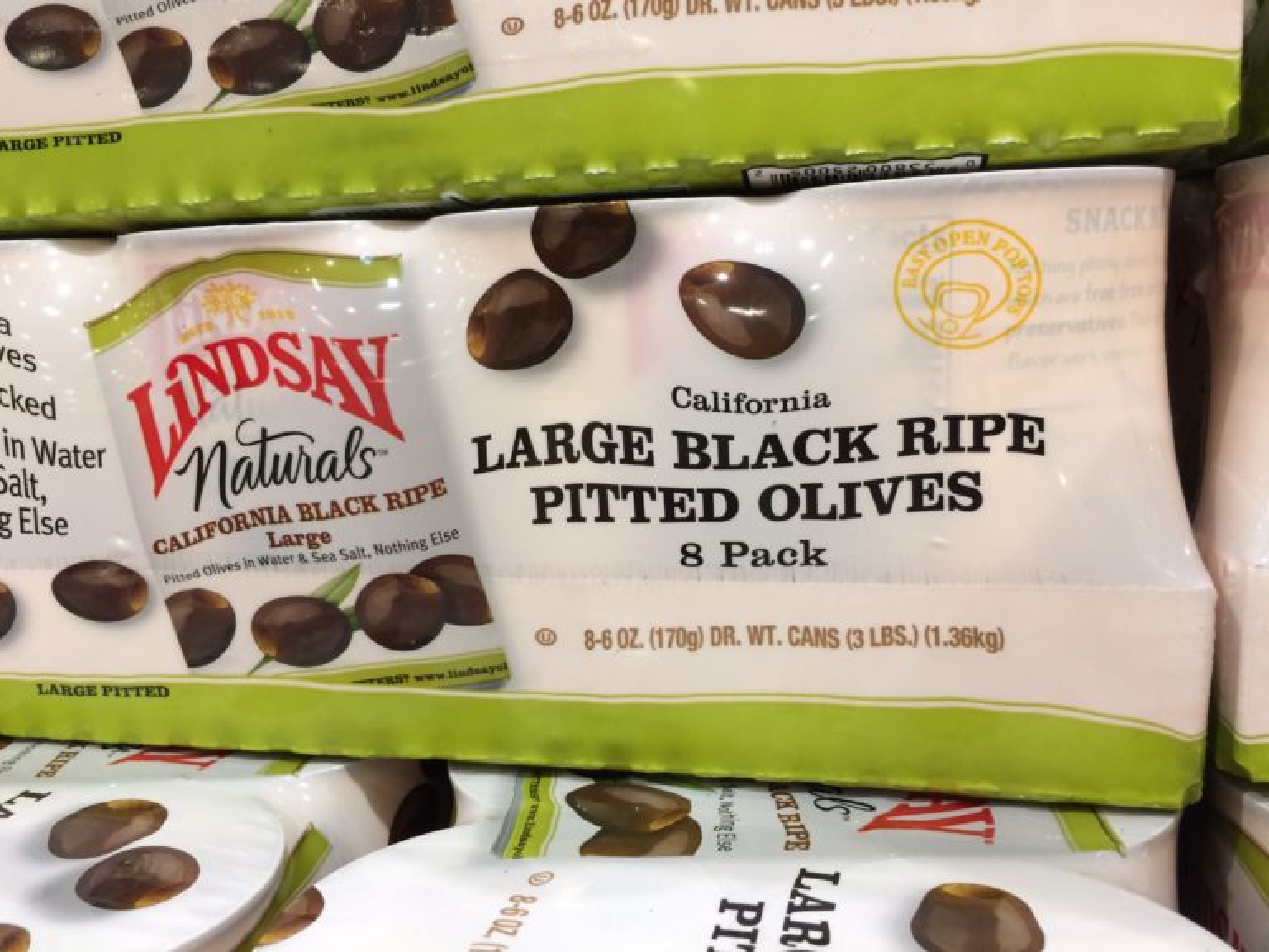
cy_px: 476
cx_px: 634
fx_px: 1063
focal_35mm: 29
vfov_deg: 48.2
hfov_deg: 61.7
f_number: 2.2
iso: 64
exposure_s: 1/30
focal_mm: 4.15
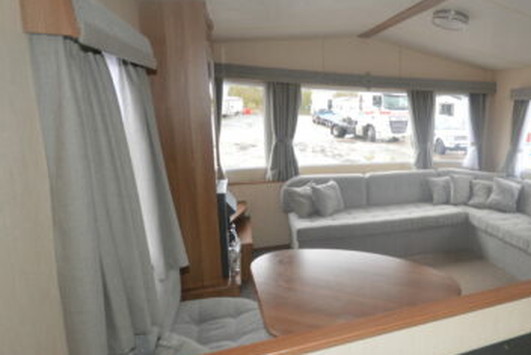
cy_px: 172
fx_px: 339
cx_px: 406
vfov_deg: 55.1
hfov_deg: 70.3
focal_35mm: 23
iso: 500
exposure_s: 1/60
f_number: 4
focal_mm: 10
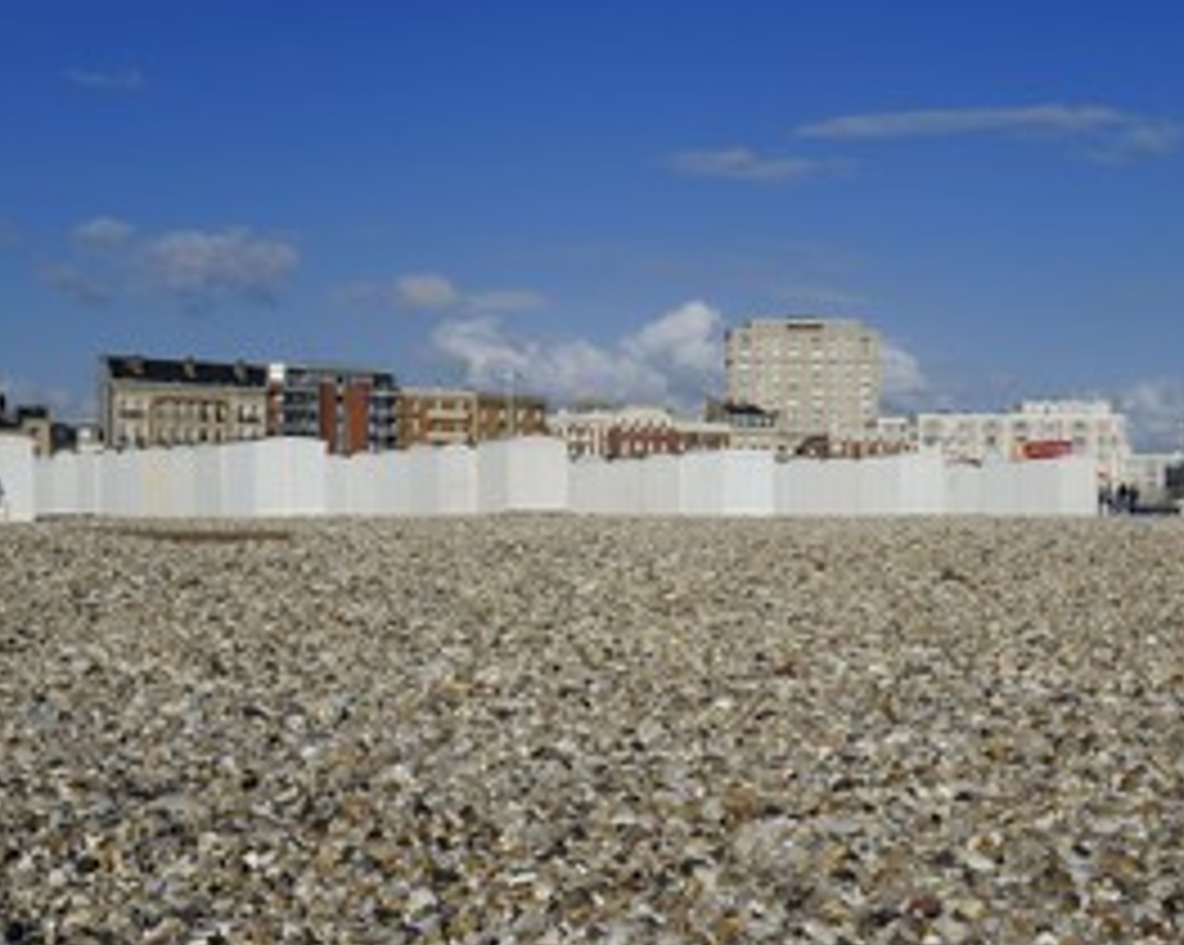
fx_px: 1786
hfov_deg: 36.3
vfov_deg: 29.6
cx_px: 783
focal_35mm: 51
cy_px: 531
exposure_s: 1/200
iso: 200
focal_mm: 34
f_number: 18
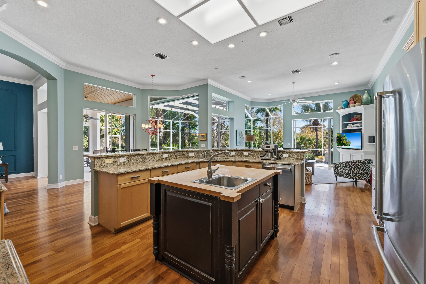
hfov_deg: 104.3
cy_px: 142
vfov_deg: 81.2
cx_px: 213
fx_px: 166
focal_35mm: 14
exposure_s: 1/60
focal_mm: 14
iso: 250
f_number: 9
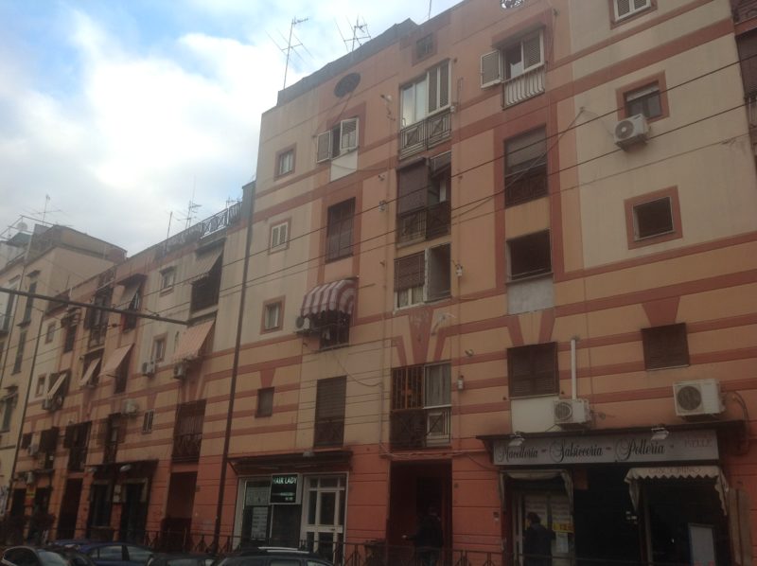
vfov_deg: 40.6
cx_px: 378
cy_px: 283
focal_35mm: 35
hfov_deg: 52.7
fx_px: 764
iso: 50
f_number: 2.4
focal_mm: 4.28
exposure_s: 1/240
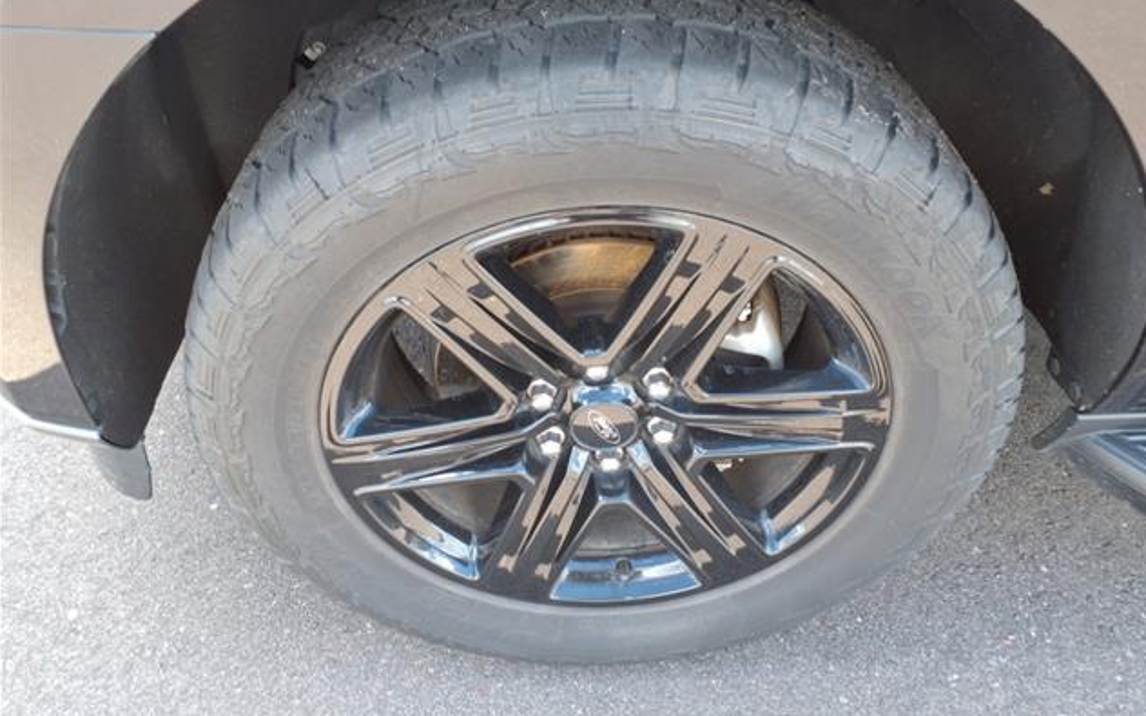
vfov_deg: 43.0
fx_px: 906
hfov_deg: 64.6
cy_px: 299
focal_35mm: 29
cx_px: 578
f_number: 1.9
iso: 40
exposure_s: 1/60.2
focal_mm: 3.58
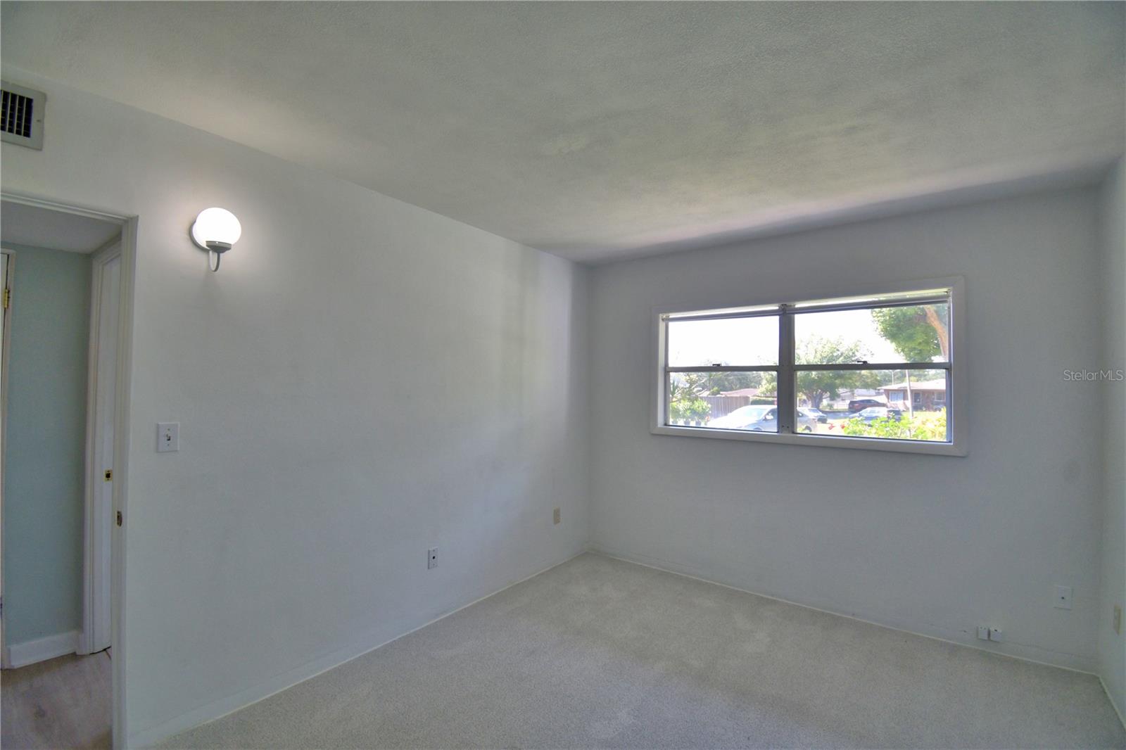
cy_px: 375
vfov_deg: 77.3
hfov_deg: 100.4
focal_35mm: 15
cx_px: 563
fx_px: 469
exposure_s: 1/125
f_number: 4.5
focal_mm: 10
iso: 220
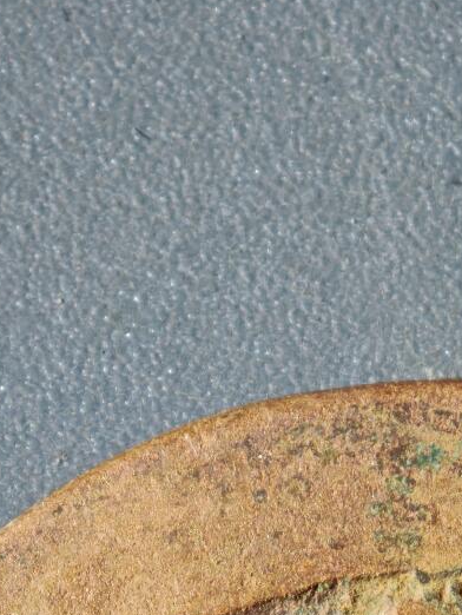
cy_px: 1049
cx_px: 457
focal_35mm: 386
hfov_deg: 3.9
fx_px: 6863
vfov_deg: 5.1
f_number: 2
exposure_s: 1/100
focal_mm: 9
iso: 320
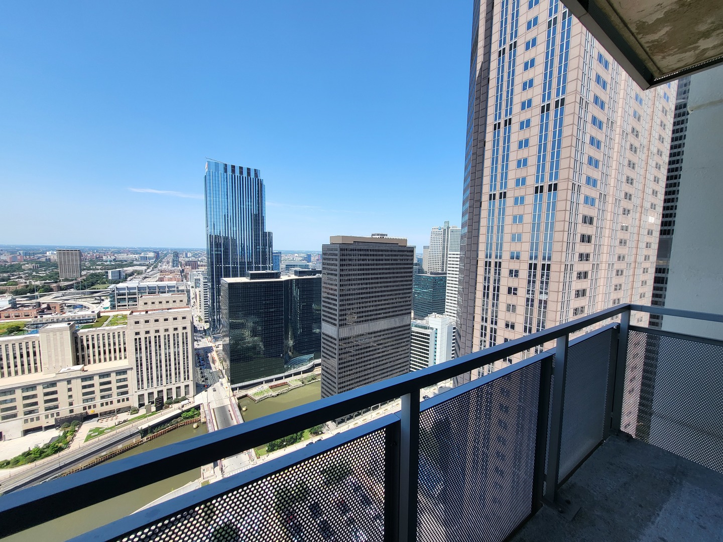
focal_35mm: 13
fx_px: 272
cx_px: 362
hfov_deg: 106.2
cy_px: 271
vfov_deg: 89.9
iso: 32
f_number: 2.2
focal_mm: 1.74
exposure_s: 1/696
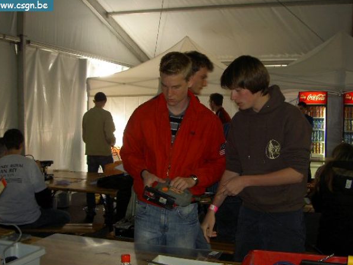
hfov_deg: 44.8
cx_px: 178
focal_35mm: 42
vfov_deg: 34.4
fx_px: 428
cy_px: 140
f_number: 2.8
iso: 100
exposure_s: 1/60
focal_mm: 8
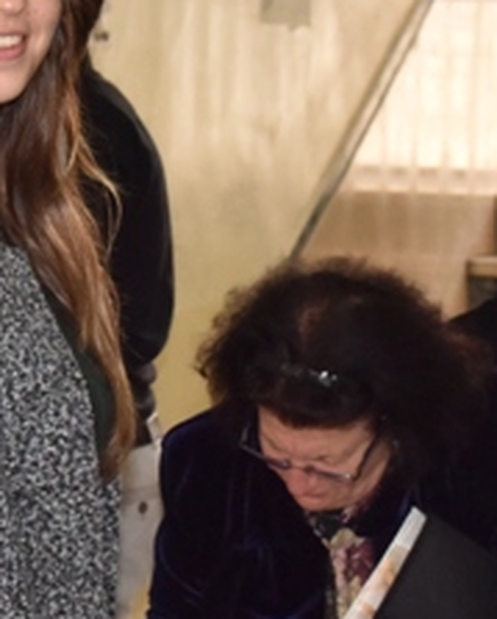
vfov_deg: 9.7
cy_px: 154
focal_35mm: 198
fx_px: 3633
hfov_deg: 7.8
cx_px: -78
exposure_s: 1/250
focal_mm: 46
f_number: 6.3
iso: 2500
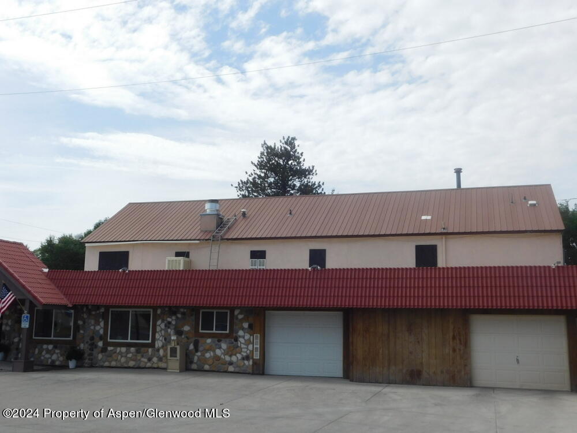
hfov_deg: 51.4
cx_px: 288
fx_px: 600
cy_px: 216
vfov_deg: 39.7
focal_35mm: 36
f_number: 7
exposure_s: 1/500
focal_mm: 6.3
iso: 125
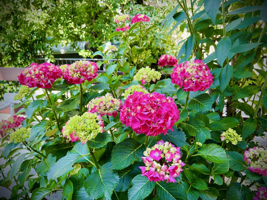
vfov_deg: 53.1
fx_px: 201
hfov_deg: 67.3
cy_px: 100
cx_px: 134
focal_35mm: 26
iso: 32
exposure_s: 1/123
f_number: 1.5
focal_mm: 5.7
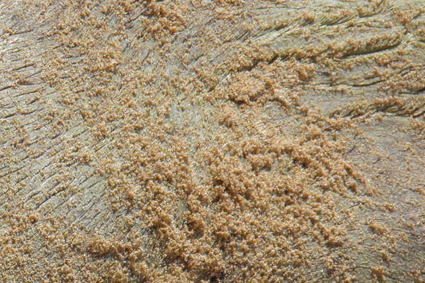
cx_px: -38
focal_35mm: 1065
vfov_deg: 1.3
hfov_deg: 1.9
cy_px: 197
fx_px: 12569
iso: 50
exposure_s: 1/500
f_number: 5.6
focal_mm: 66.5
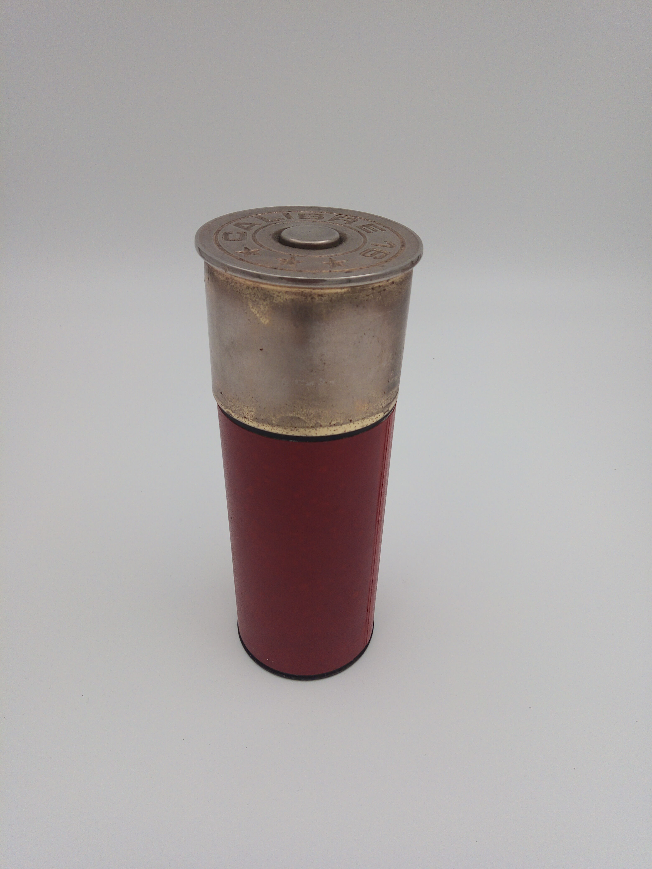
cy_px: 434
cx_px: 326
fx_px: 703
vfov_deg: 63.4
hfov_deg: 49.7
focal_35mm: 28
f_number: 2.2
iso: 98
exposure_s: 1/149
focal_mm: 4.52
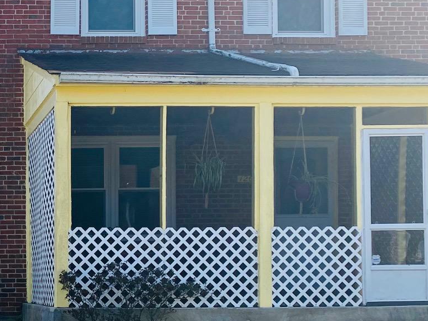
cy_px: 280
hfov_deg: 26.0
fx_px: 841
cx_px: -64
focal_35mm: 68
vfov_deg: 21.2
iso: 32
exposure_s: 1/1927
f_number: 1.8
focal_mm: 4.25
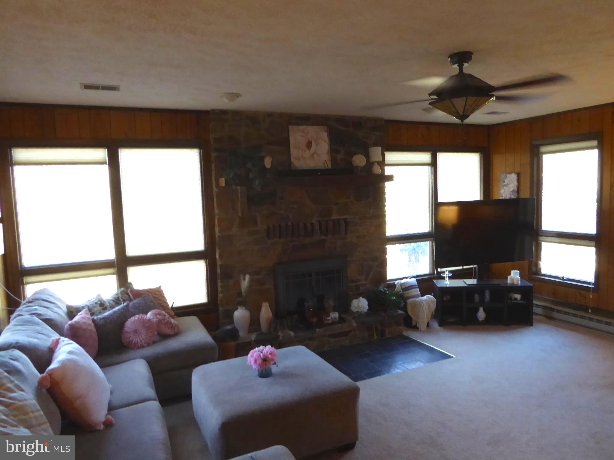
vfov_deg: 56.8
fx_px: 426
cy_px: 230
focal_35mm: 24
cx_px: 307
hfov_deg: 71.6
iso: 400
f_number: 4
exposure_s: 1/15
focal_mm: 4.3
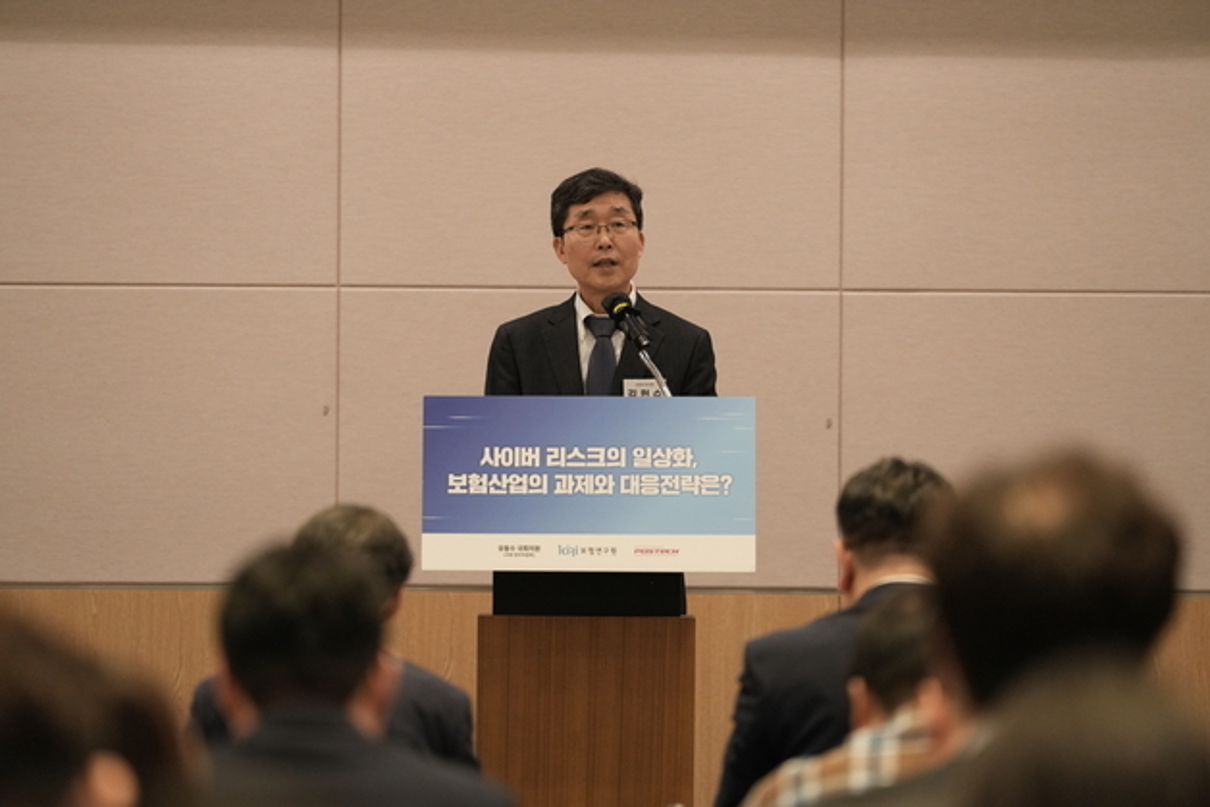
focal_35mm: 200
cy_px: 404
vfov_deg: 6.9
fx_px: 6723
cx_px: 605
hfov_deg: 10.3
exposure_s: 1/160
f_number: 2.8
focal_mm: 200
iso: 2500
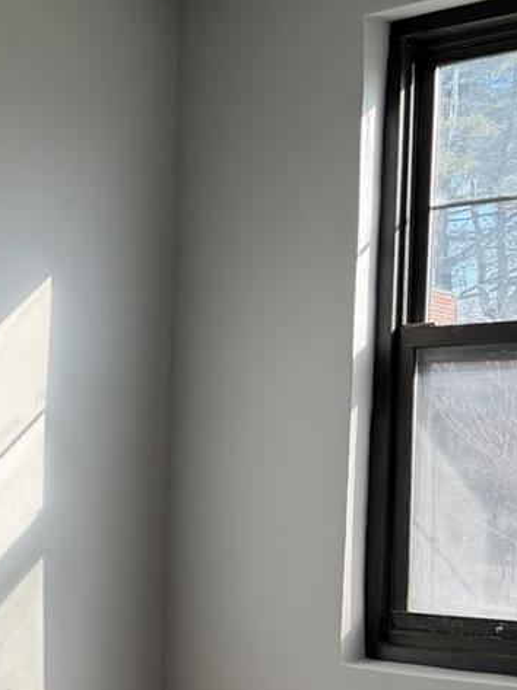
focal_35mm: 78
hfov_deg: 17.3
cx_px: -226
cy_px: 584
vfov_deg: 24.5
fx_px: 1555
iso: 100
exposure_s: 1/868
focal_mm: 6.76
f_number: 1.78
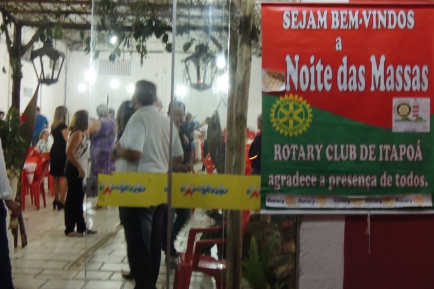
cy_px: 123
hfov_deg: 38.2
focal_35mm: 52
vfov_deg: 26.0
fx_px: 627
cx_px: 204
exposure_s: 1/13
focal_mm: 7.6
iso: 720
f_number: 3.4
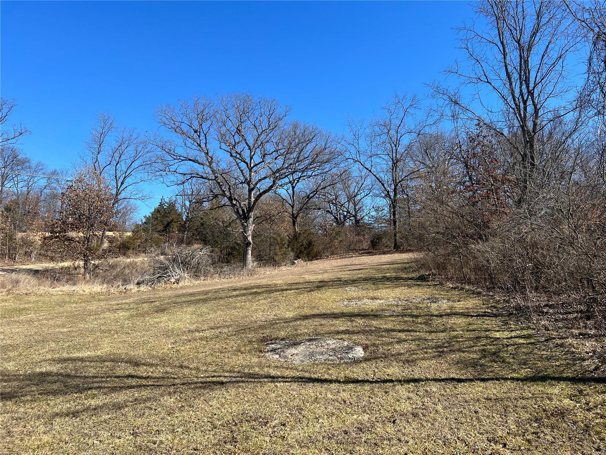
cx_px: 303
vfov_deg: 53.1
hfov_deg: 67.3
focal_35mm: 26
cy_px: 228
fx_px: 455
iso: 50
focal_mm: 5.7
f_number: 1.5
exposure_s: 1/2632
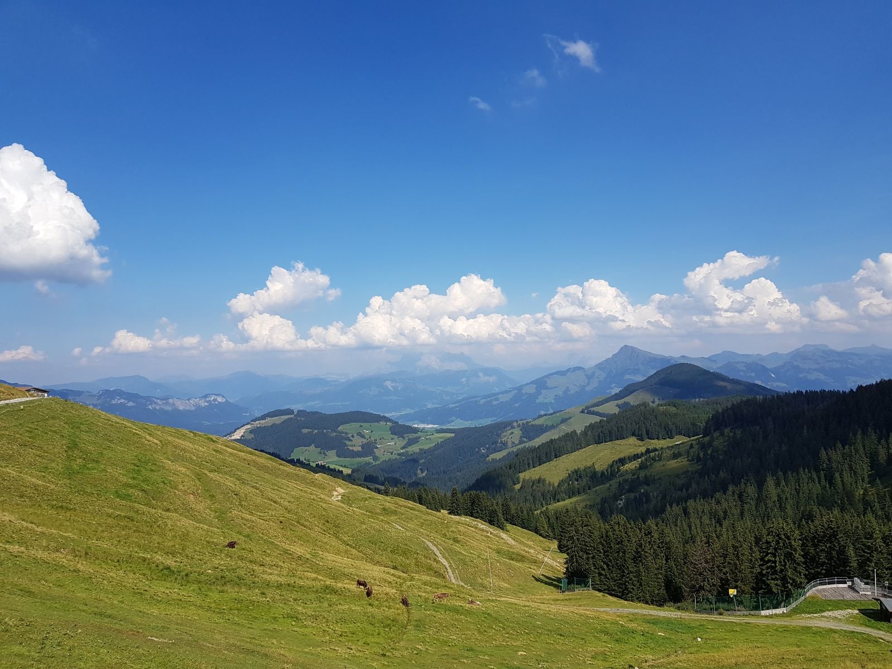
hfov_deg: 67.3
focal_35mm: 26
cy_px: 334
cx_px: 446
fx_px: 670
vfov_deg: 53.1
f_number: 1.7
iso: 50
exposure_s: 1/2944
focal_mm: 4.2
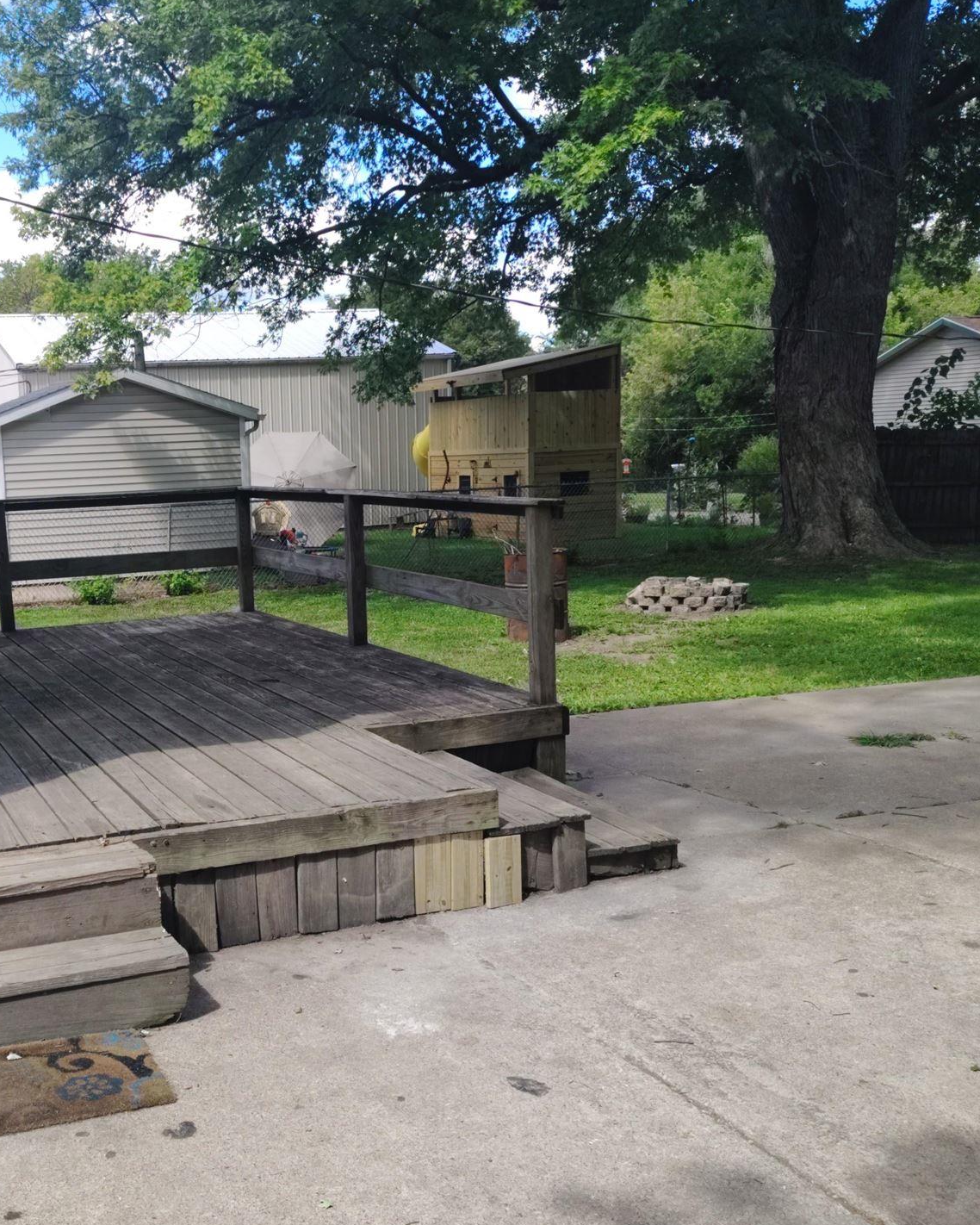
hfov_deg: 38.1
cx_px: 239
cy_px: 713
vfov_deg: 47.7
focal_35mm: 38
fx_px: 1377
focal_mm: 5.56
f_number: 1.8
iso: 100
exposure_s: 1/394
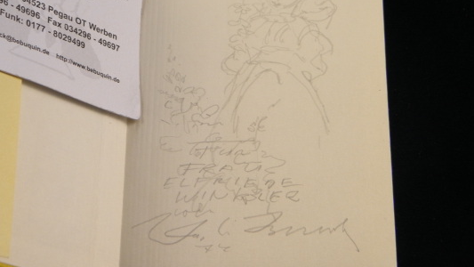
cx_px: 213
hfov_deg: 23.9
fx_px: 1119
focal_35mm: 89
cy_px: 117
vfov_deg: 13.6
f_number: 4.3
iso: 160
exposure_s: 1/50
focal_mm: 12.2
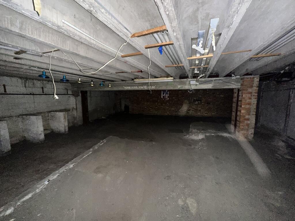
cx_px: 148
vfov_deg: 85.7
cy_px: 110
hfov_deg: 102.1
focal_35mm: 14
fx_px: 119
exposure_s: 1/16
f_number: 2.2
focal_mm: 2.22
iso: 2000
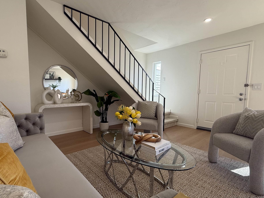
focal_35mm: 18
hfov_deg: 87.1
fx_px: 137
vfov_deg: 71.6
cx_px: 111
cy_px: 104
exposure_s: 1/120
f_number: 2.2
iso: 100
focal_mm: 2.22
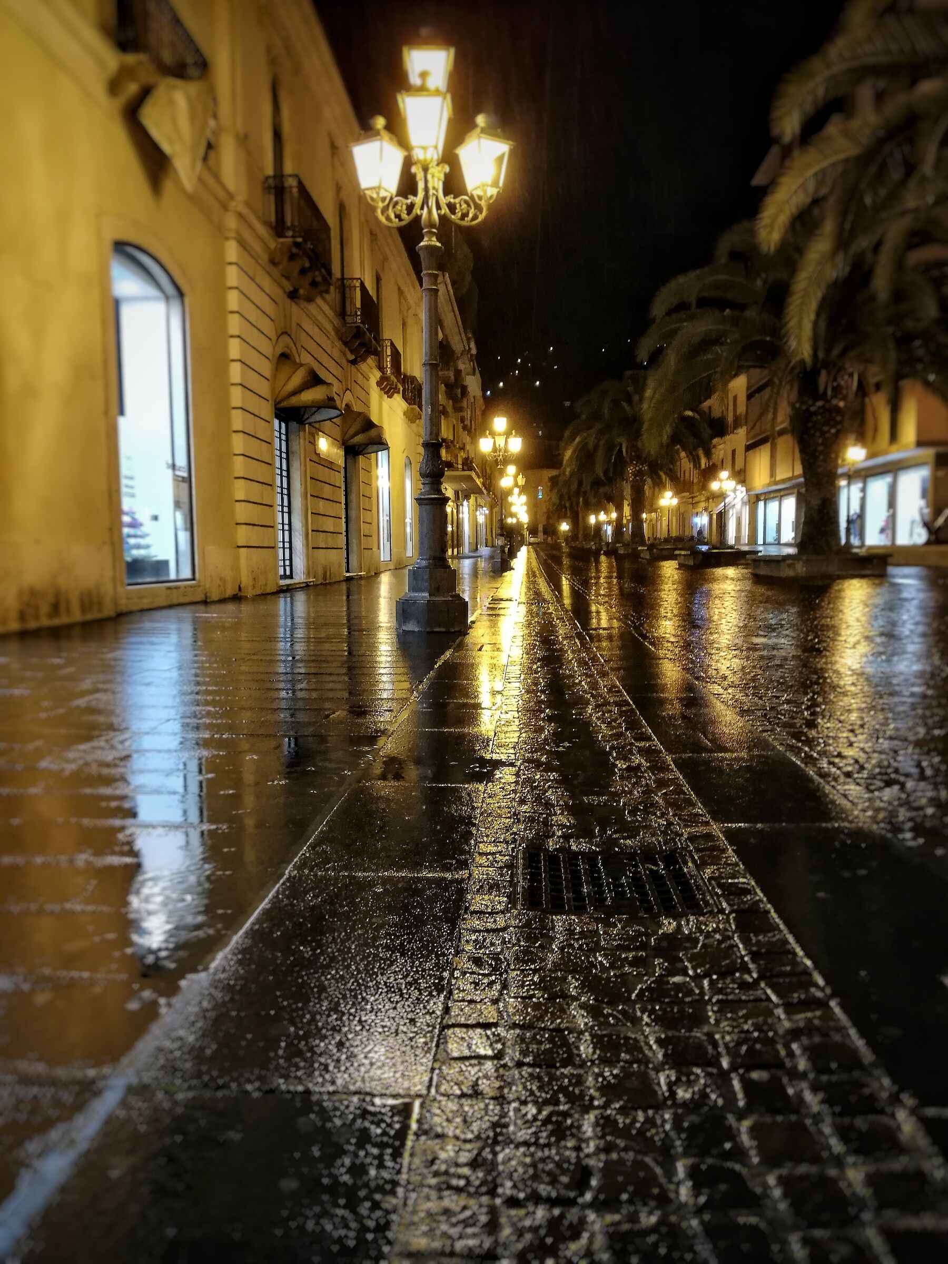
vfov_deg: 65.3
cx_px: 474
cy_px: 632
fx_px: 986
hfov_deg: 51.4
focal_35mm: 27
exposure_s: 1/20
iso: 500
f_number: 2.2
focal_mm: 3.81
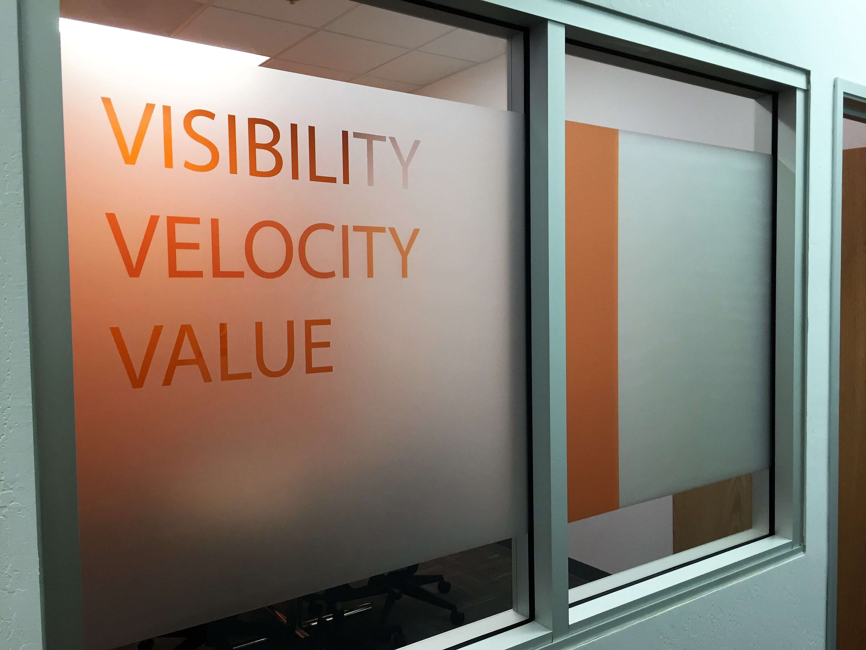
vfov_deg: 48.2
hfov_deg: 61.7
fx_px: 726
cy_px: 325
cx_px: 433
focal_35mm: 29
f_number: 2.2
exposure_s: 1/30
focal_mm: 4.15
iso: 32
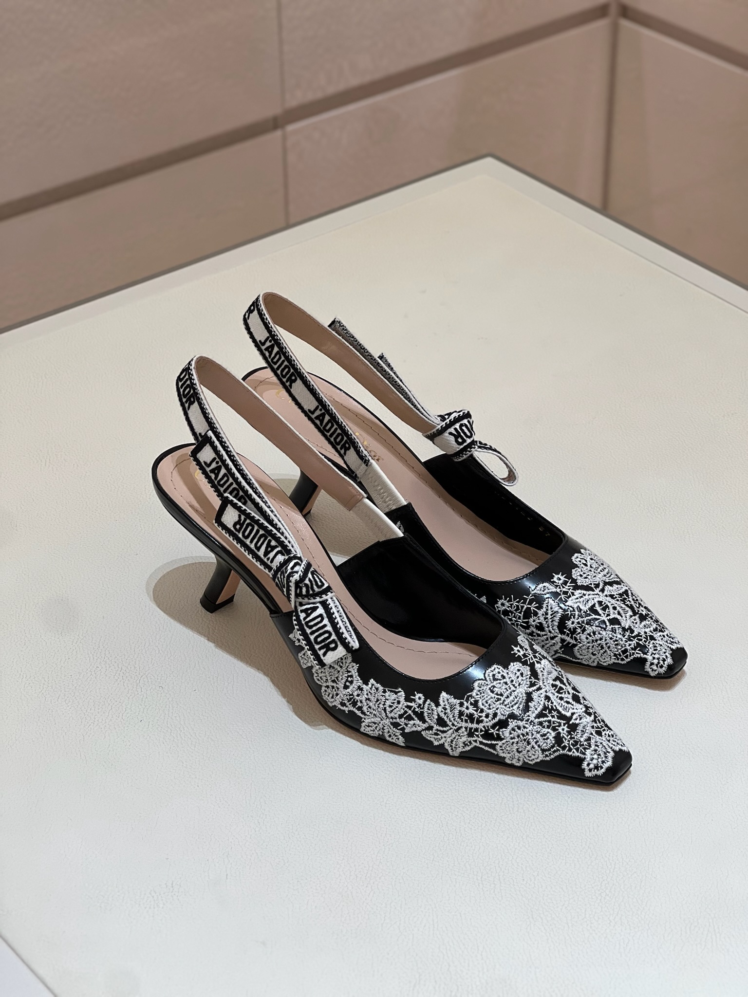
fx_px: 2218
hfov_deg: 19.1
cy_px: 498
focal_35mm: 77
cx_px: 374
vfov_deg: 25.3
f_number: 2.8
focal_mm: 9
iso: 64
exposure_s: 1/98
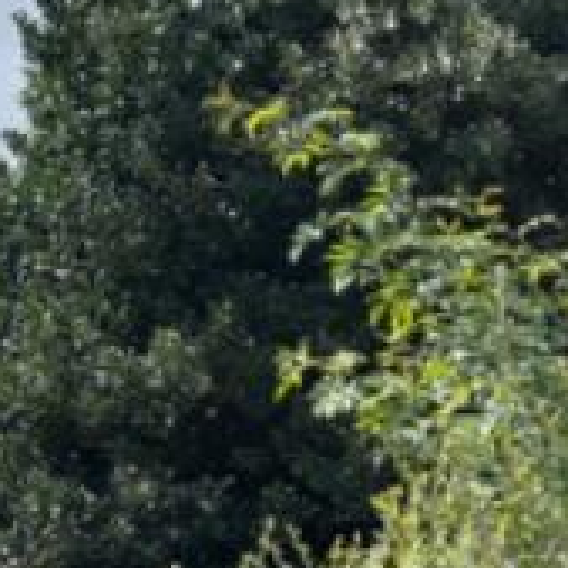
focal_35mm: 139
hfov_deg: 10.8
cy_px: 484
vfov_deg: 12.5
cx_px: -773
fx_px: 2580
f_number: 1.6
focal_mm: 5.96
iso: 50
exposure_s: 1/1912
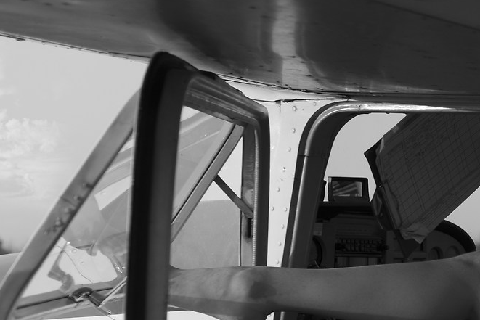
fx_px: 1694
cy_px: 345
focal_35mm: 127
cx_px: 867
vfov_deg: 10.7
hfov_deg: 14.2
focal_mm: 35
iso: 160
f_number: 3.5
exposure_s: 1/640
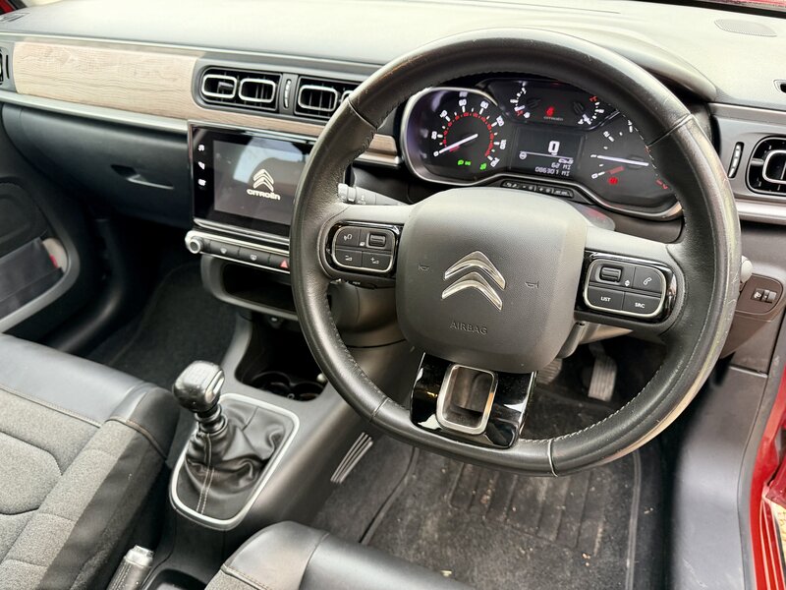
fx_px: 545
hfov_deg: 71.6
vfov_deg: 56.8
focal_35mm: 24
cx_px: 393
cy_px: 295
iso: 320
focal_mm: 6.76
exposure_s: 1/60
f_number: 1.78
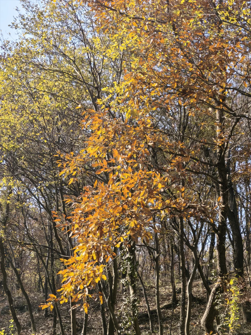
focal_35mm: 59
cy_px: 168
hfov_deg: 24.8
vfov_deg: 32.7
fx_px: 570
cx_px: 126
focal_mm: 5.52
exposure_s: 1/1179
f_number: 1.9
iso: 80
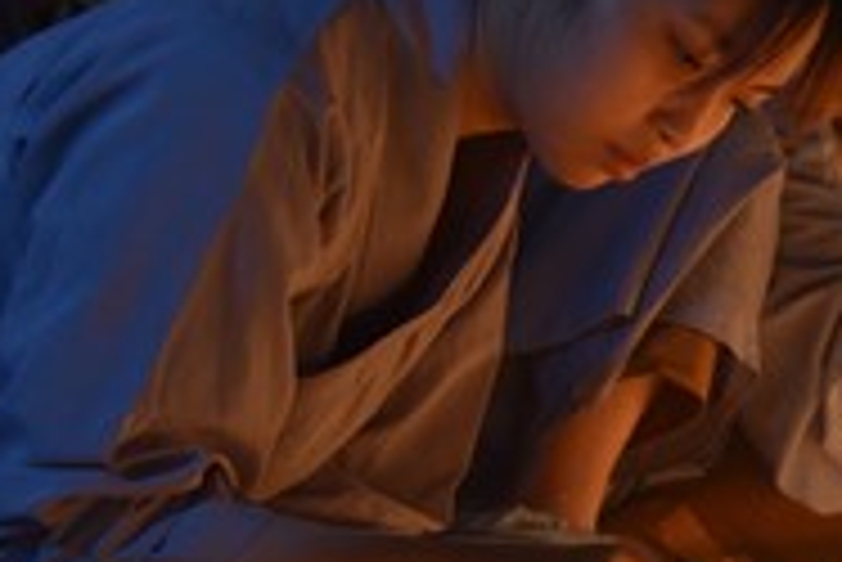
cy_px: 166
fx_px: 2762
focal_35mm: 118
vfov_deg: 11.6
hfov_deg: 15.6
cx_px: 1346
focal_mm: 34
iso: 900
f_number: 4
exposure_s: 1/60
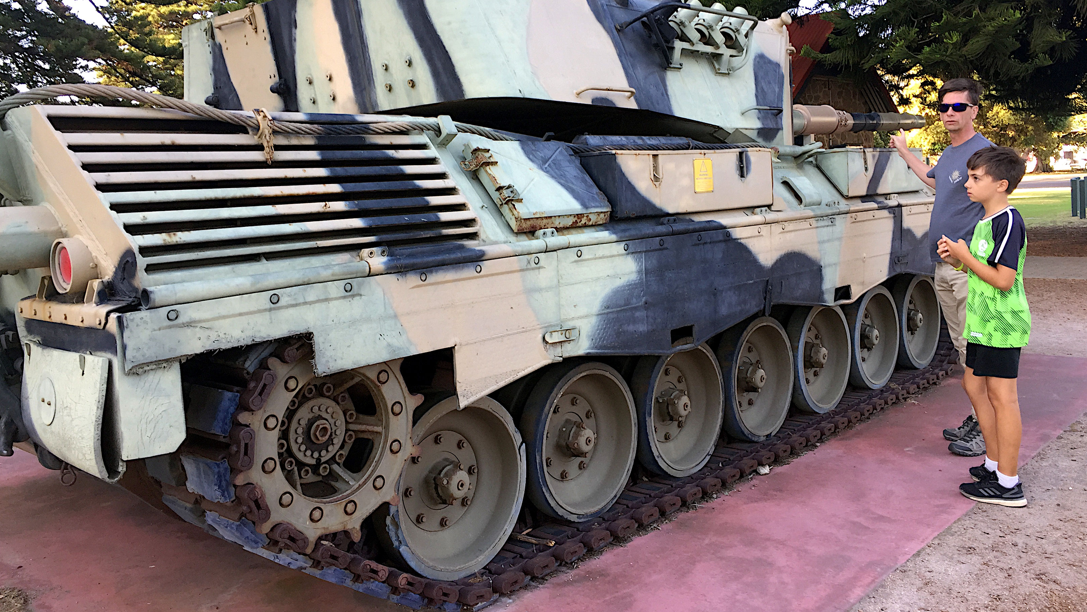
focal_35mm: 32
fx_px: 922
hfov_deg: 61.0
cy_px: 251
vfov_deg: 36.6
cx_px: 543
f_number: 2.2
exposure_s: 1/100
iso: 32
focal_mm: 4.15
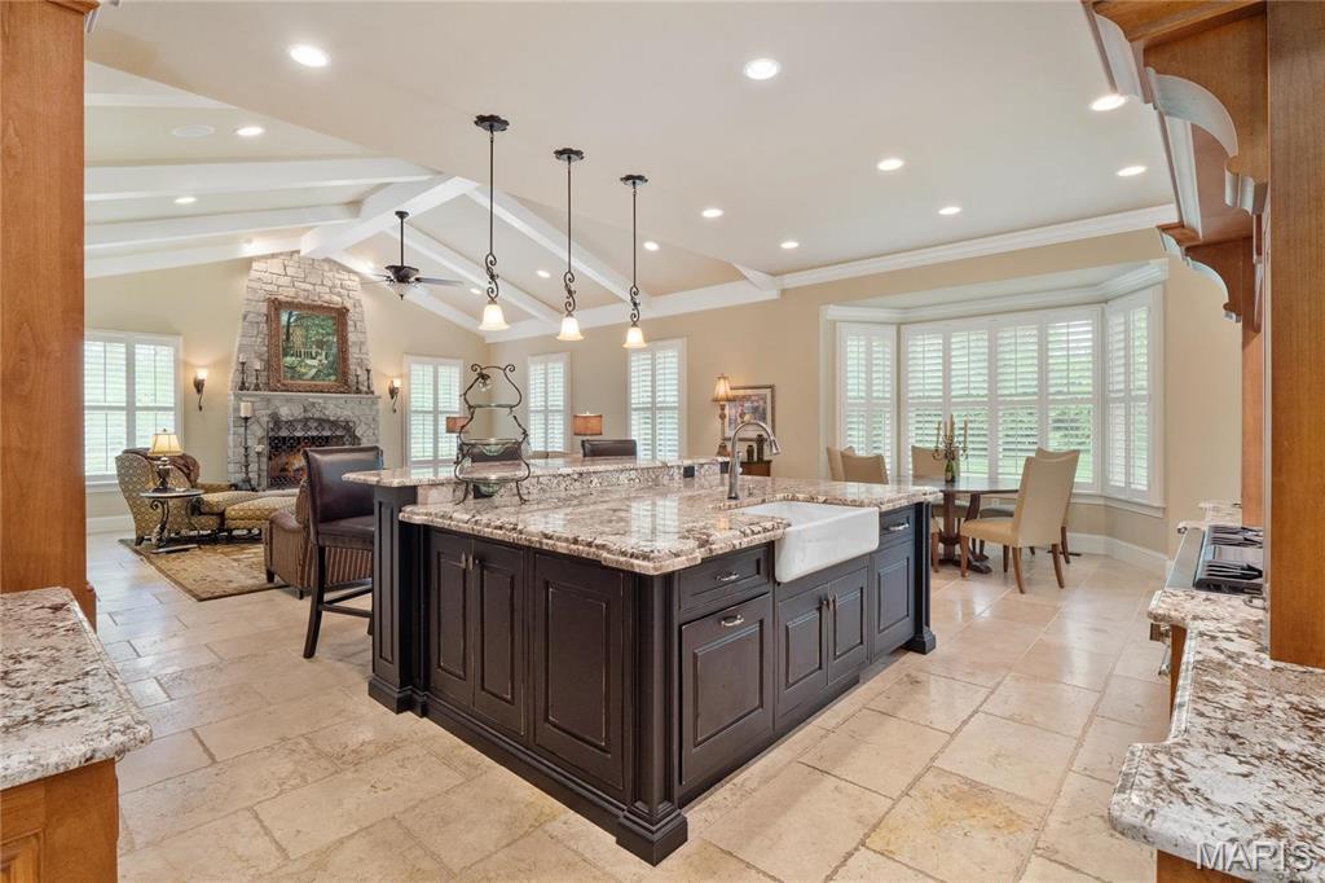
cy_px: 442
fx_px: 589
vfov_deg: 73.7
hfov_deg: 96.8
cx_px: 662
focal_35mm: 16
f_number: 7.1
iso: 400
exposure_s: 1/3
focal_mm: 8
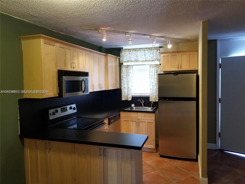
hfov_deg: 67.3
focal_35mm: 26
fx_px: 184
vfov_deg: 53.1
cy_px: 92
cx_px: 122
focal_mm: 4.25
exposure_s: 1/30
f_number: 1.7
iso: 160
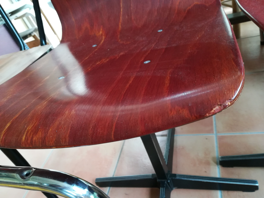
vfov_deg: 53.1
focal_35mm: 26
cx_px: 132
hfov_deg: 67.3
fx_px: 198
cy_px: 99
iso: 200
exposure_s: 1/30
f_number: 2.2
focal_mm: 3.83
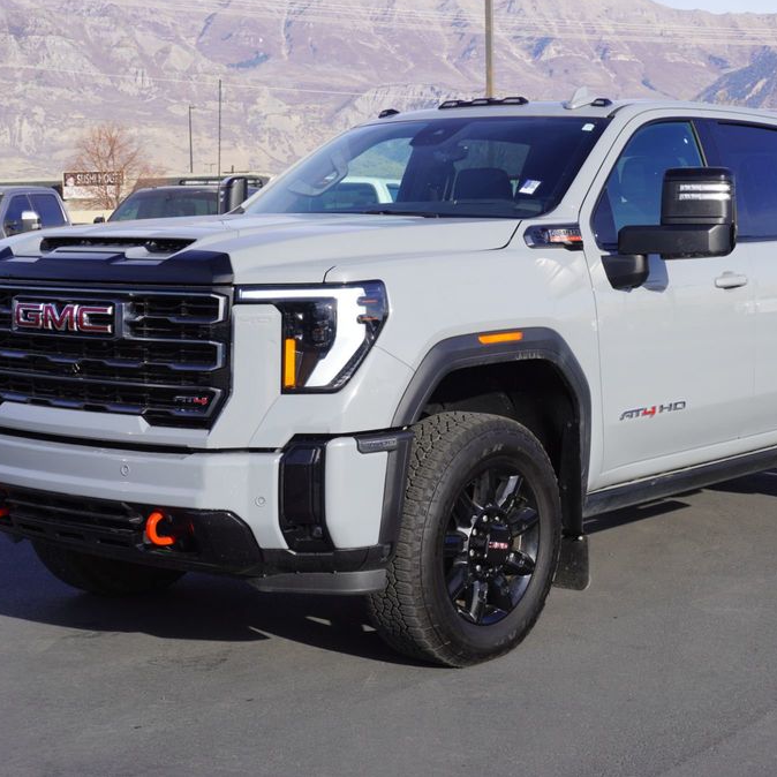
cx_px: 470
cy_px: 384
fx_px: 1574
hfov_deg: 27.7
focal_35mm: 62
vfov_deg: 27.7
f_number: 10
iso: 100
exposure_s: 1/125
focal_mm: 32
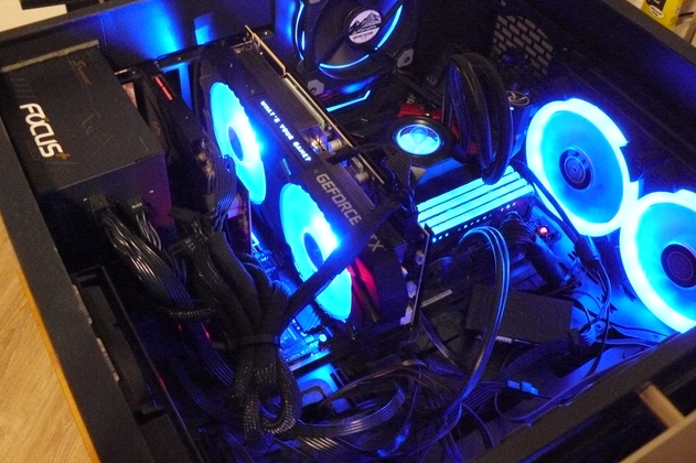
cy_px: 218
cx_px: 347
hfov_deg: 50.7
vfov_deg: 35.0
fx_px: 734
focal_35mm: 38
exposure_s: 1/13
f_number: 2.8
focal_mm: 6
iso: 800
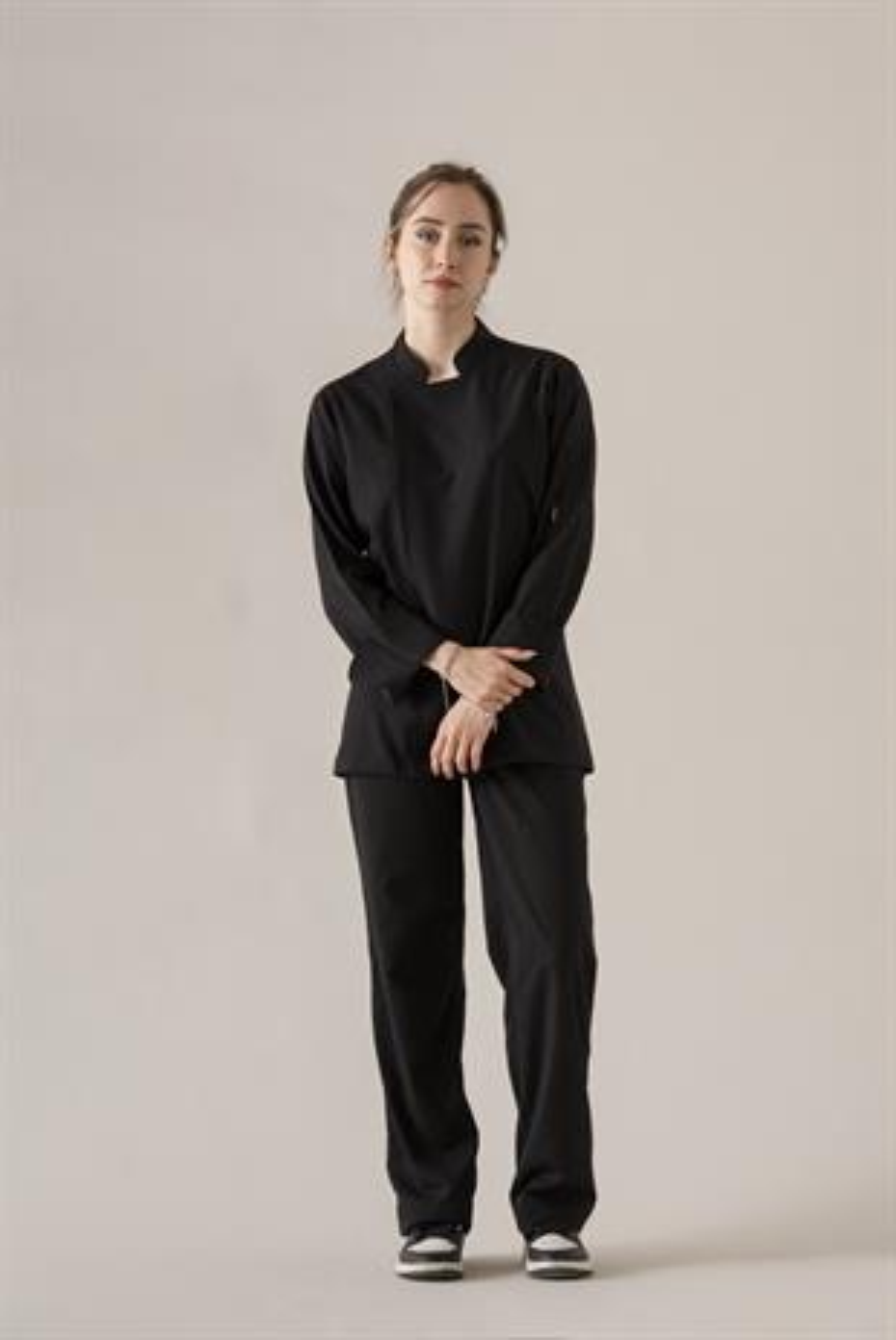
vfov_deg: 16.8
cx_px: 448
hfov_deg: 11.3
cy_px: 670
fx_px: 4548
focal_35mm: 122
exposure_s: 1/160
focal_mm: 122
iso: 320
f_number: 11
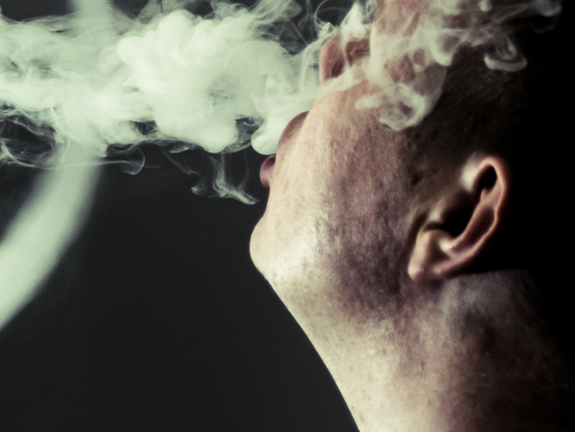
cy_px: 23
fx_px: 5316
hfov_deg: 6.2
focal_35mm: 320
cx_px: 151
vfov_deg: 4.6
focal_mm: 90
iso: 250
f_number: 5.6
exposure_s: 1/200
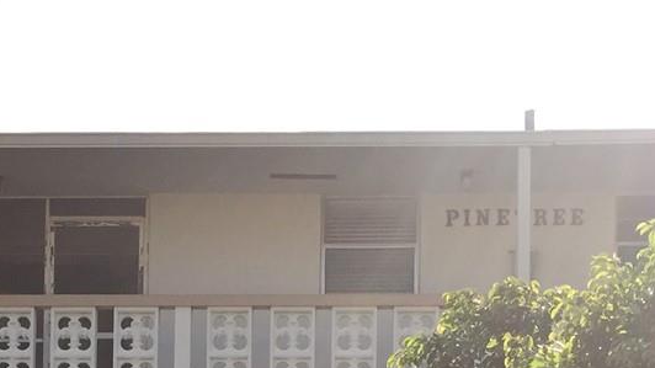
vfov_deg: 11.9
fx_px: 1650
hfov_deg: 22.4
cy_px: 619
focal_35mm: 95
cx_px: 247
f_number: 2.2
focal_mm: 4.15
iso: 50
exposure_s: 1/2326
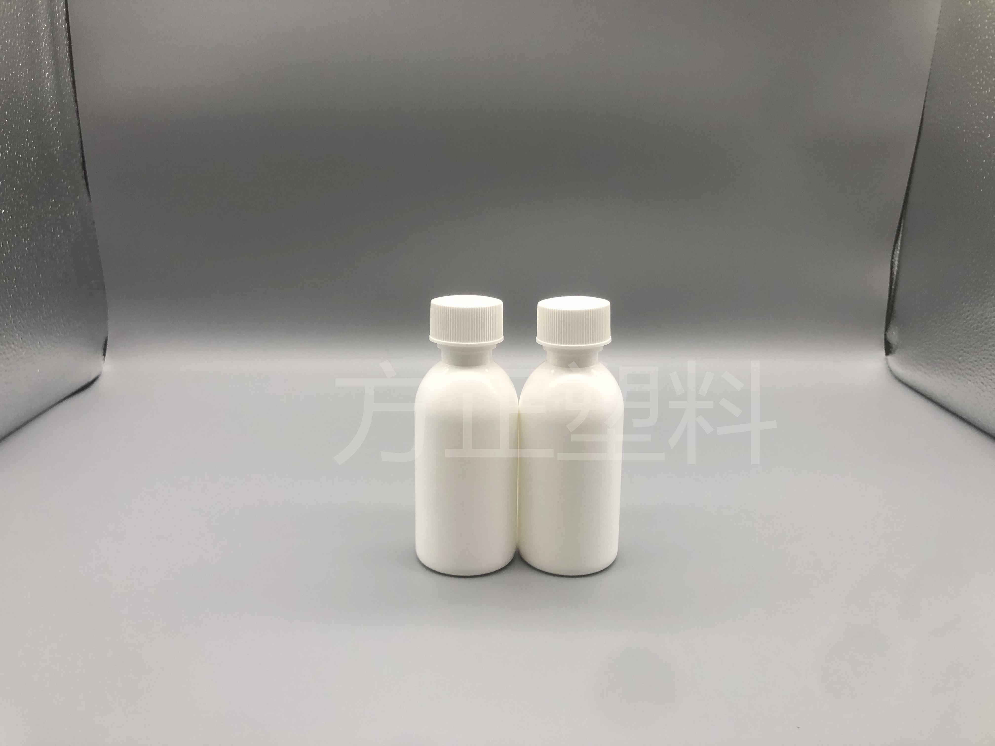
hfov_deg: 63.4
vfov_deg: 49.7
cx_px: 498
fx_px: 805
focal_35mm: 28
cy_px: 373
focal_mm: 3.99
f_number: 1.8
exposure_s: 1/100
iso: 40
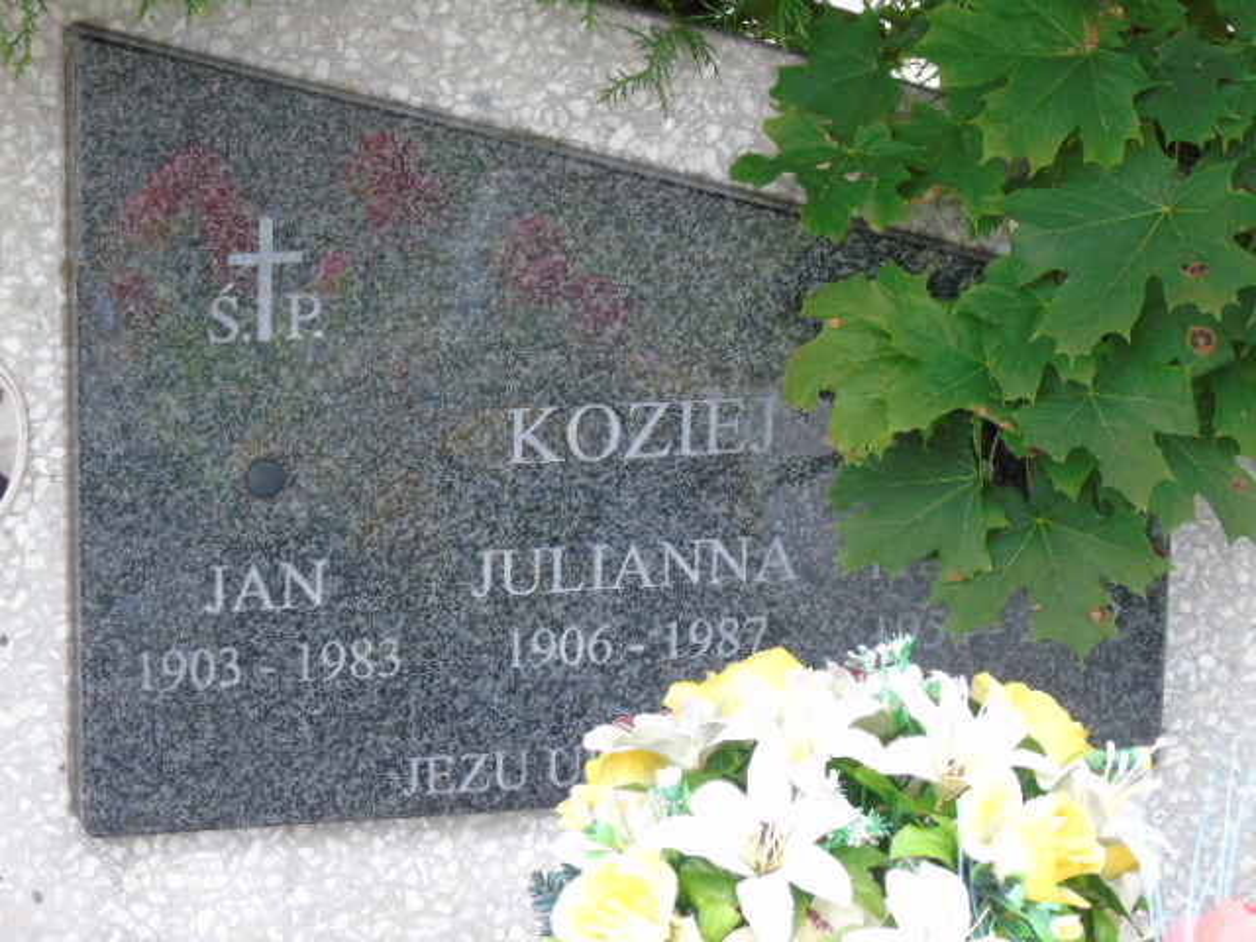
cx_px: 628
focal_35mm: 142
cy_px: 471
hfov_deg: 13.9
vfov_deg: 10.4
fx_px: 5152
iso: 400
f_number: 4.7
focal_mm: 25
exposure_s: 1/125
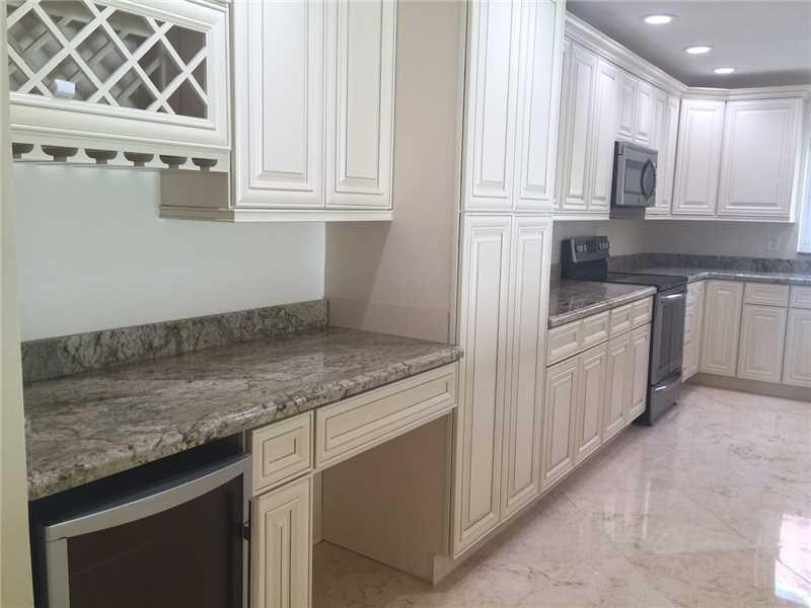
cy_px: 304
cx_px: 406
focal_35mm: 29
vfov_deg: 48.2
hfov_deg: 61.7
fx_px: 679
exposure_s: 1/30
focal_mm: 4.15
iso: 32
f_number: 2.2
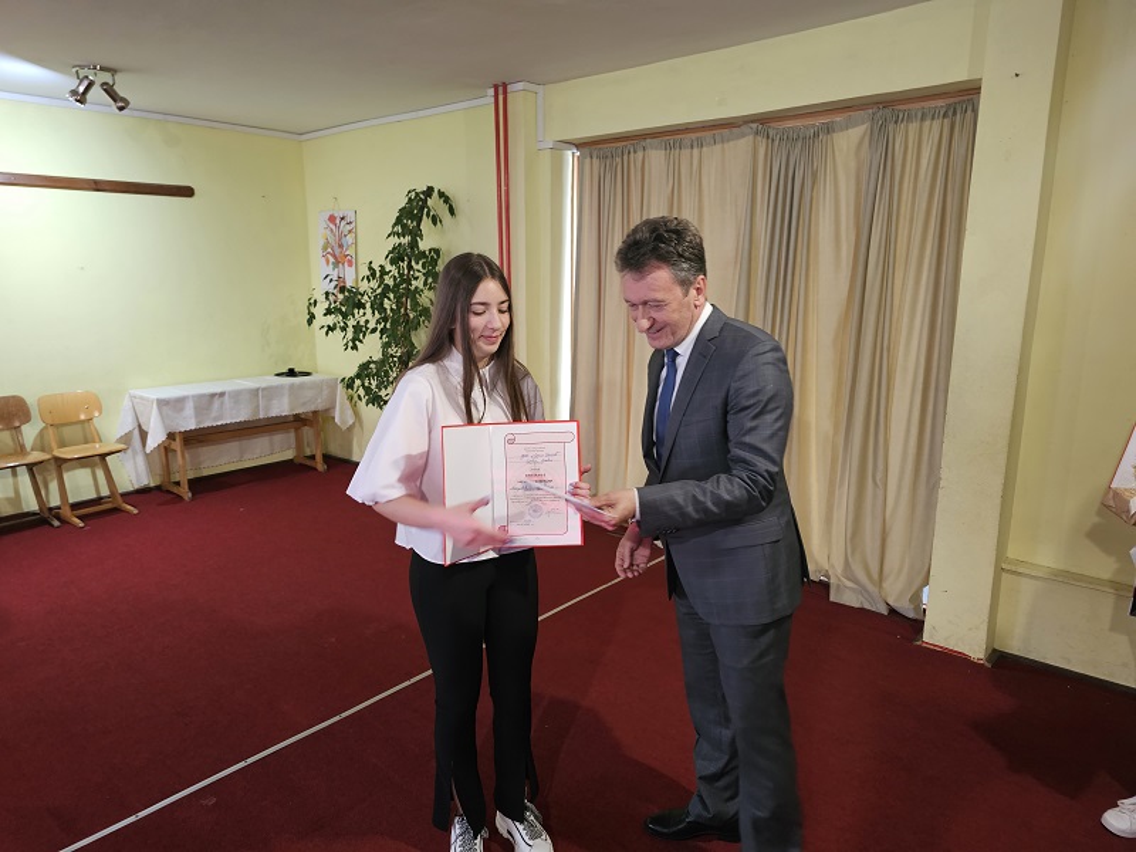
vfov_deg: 58.9
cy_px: 426
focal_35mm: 23
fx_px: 755
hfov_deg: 73.9
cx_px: 568
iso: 640
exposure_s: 1/33
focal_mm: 6.3
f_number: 1.7
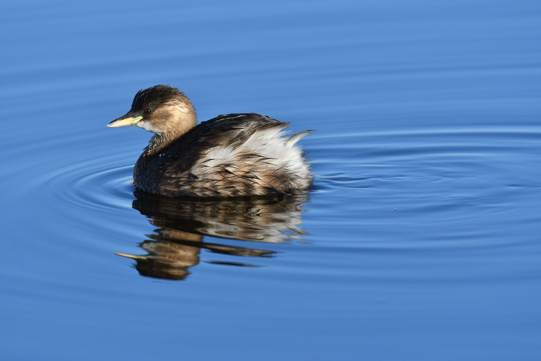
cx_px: 270
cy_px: 180
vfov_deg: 1.8
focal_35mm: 750
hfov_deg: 2.7
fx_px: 11270
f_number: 7.1
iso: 400
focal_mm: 500
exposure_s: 1/1600
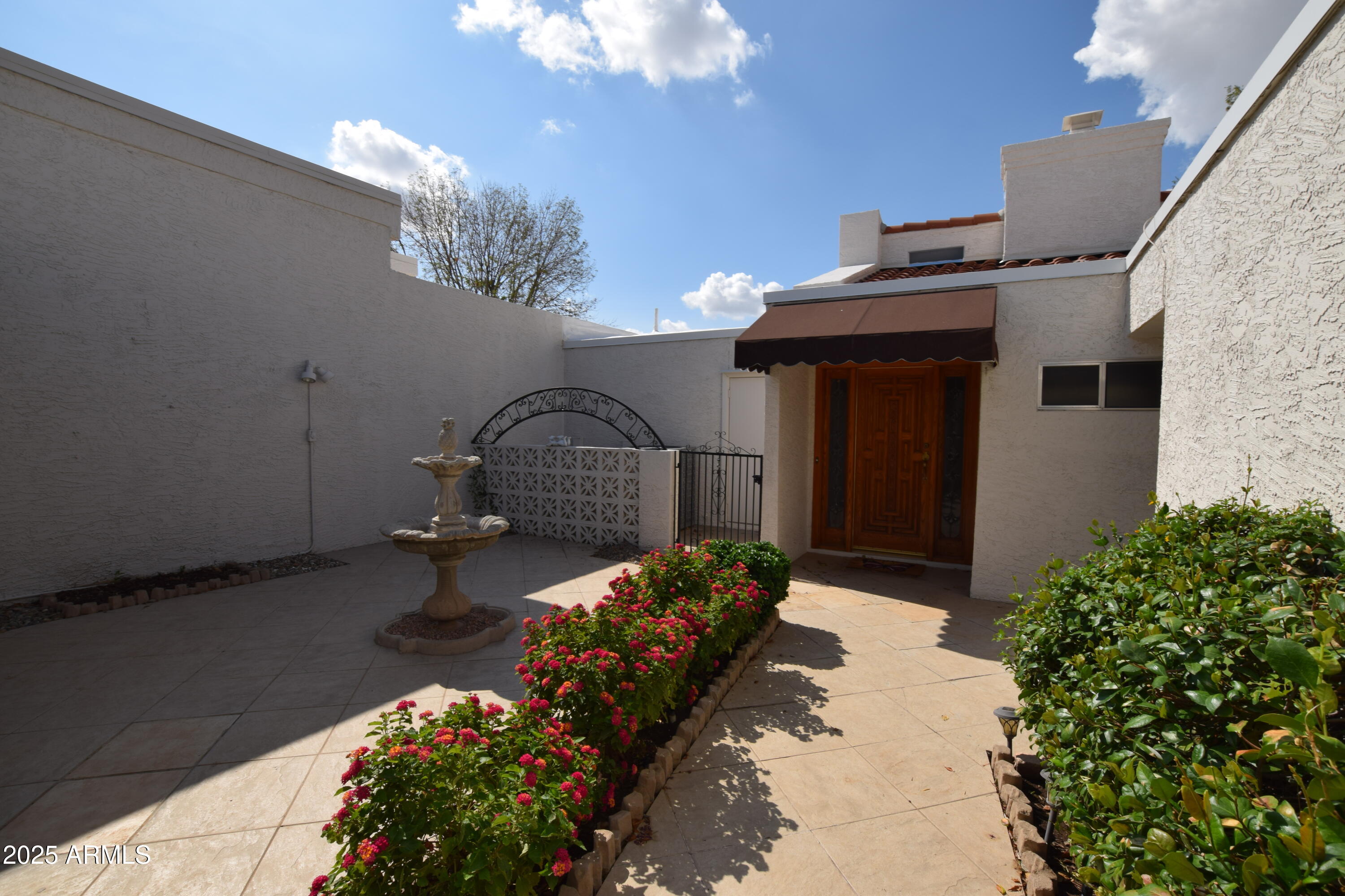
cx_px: 672
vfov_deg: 77.3
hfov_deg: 100.4
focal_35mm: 15
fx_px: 560
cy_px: 448
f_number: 10
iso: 100
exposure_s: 1/200
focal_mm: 10
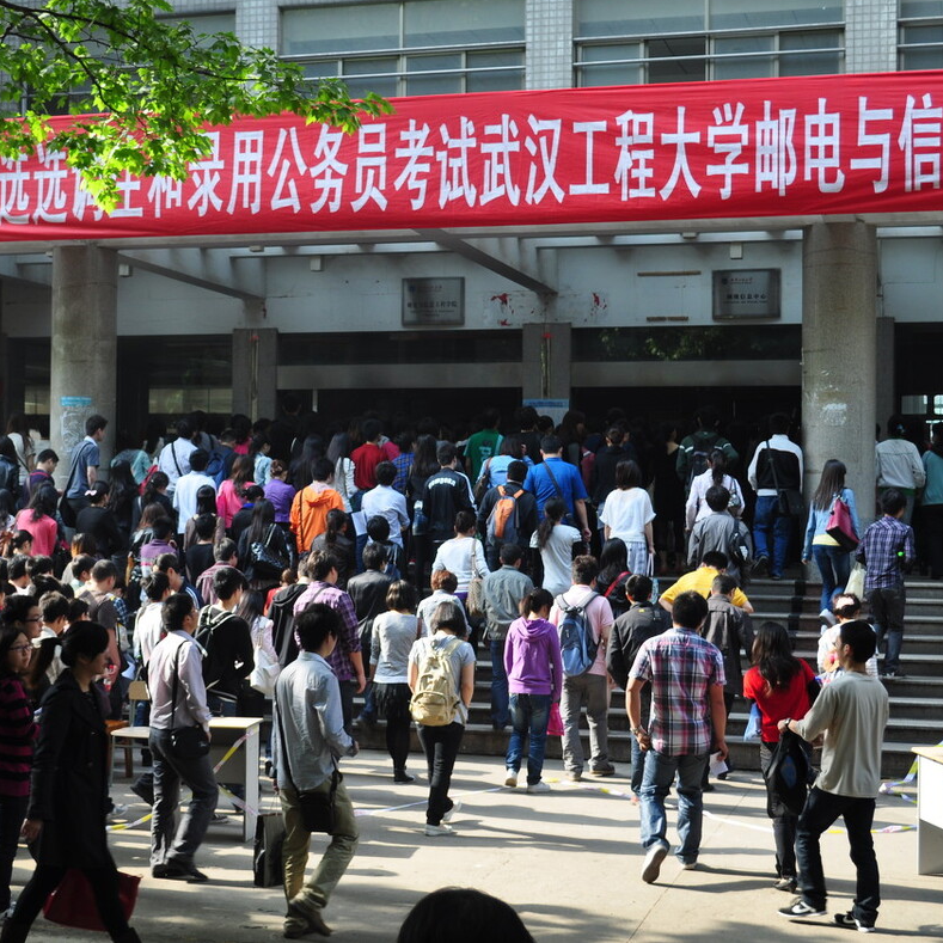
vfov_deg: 27.7
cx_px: 368
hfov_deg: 27.6
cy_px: 469
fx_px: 1911
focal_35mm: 62
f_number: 5
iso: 200
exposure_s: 1/125
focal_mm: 32
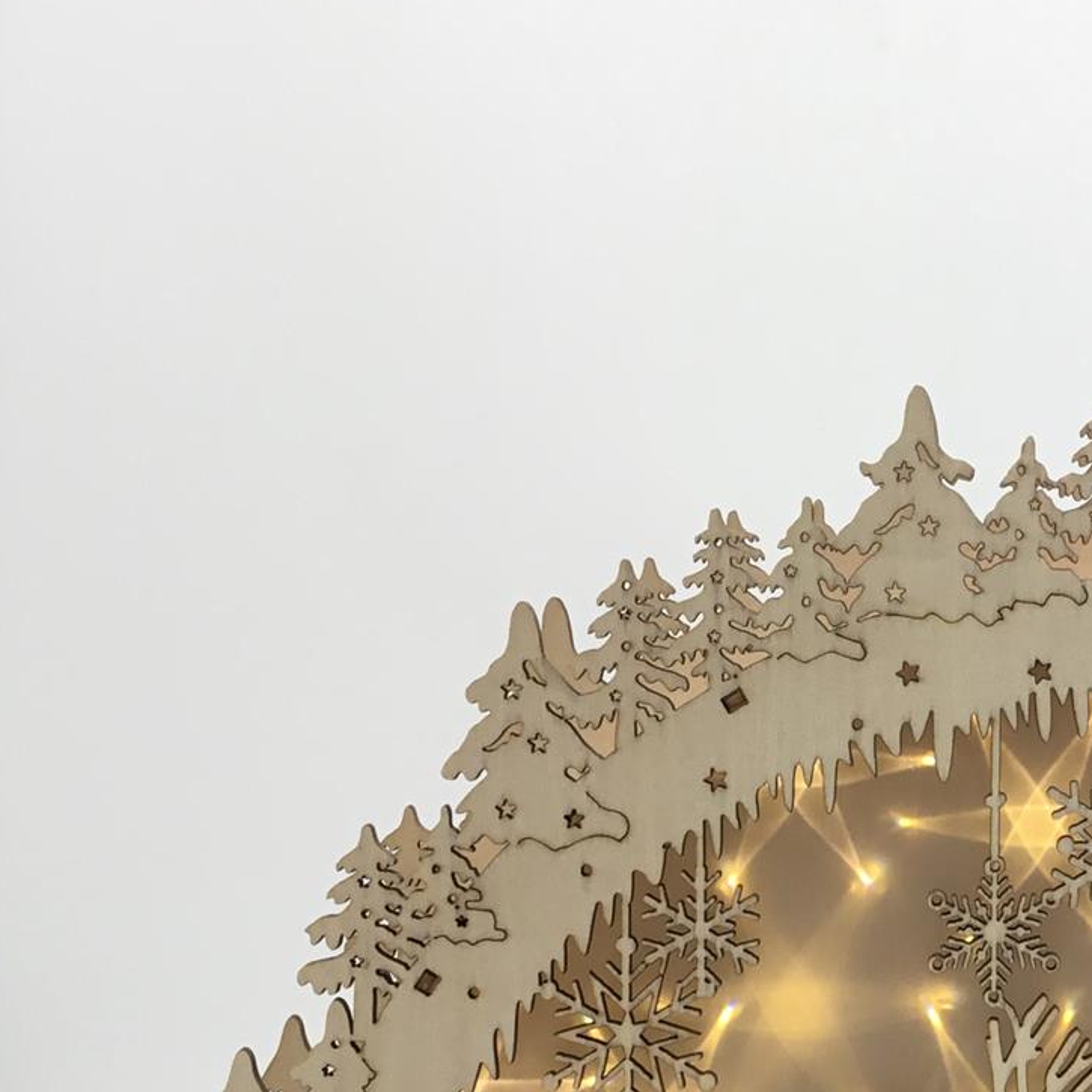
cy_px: 953
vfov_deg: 22.9
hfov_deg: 22.4
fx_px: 2641
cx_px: 1100
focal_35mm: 74
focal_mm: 3.3
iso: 25
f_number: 2.4
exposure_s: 1/100
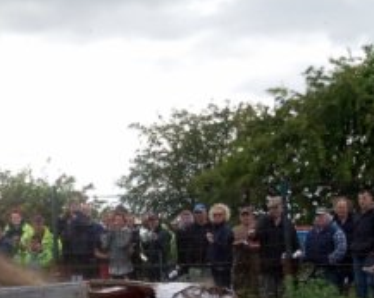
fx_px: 2525
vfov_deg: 6.7
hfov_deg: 8.4
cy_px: 322
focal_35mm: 228
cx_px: 21
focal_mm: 55
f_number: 5.3
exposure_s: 1/640
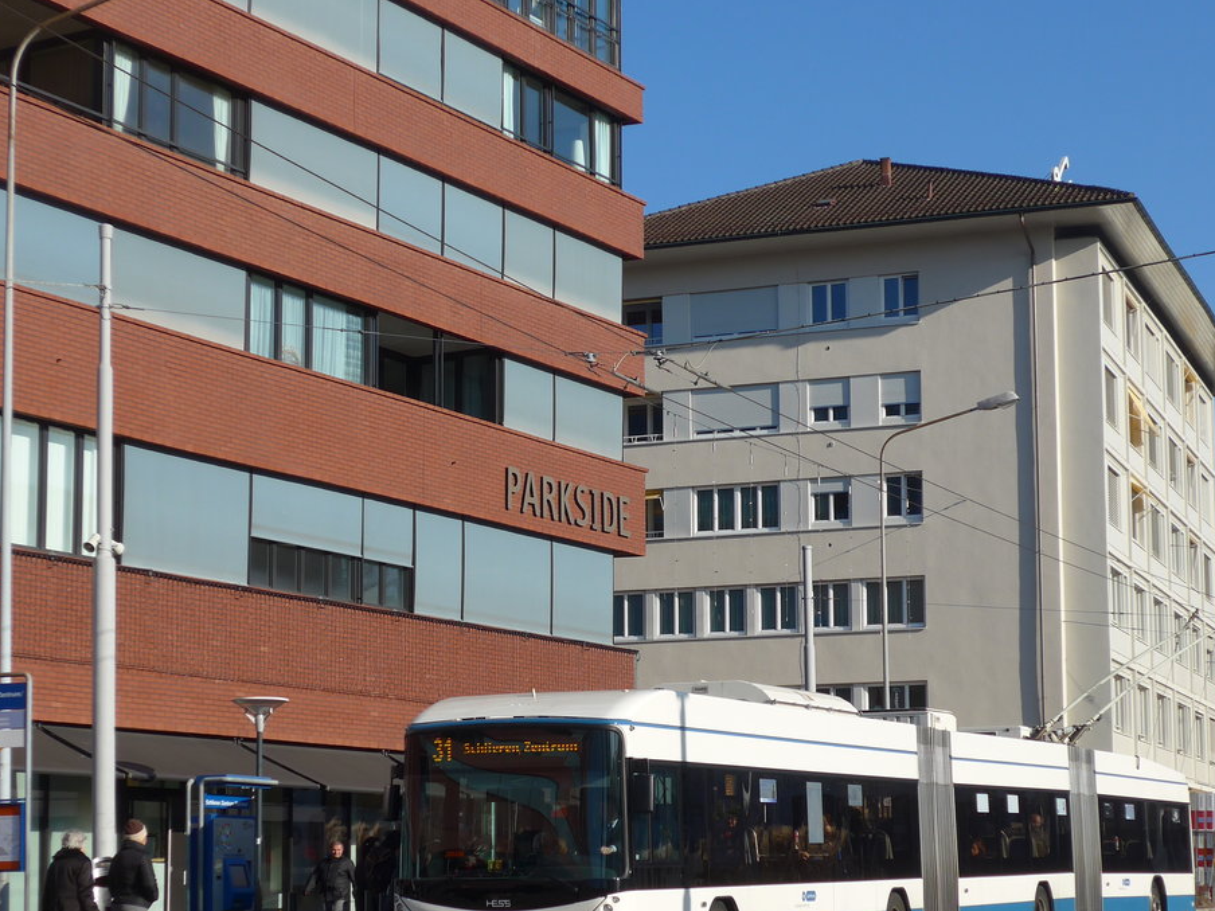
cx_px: 573
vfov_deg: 20.1
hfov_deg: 26.7
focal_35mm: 73
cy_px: 601
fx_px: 2562
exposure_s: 1/1300
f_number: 3.4
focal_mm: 11.3
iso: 80
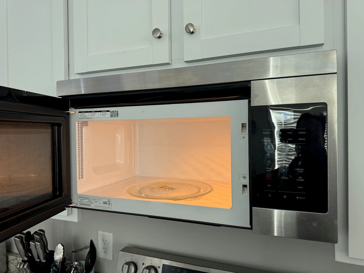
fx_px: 252
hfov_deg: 71.6
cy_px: 136
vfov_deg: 56.8
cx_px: 182
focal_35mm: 24
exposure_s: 1/60
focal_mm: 6.76
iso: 250
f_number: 1.78
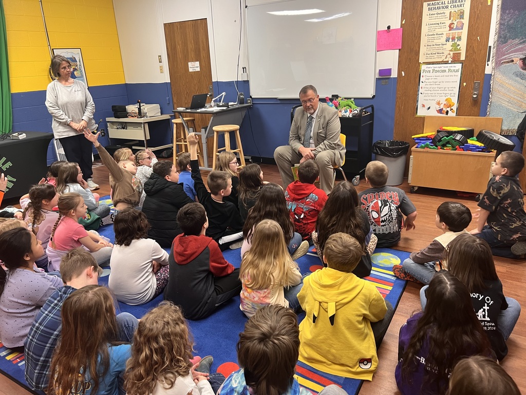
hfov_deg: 67.3
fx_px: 395
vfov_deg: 53.1
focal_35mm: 26
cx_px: 263
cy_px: 198
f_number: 1.5
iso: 125
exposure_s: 1/60
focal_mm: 5.7
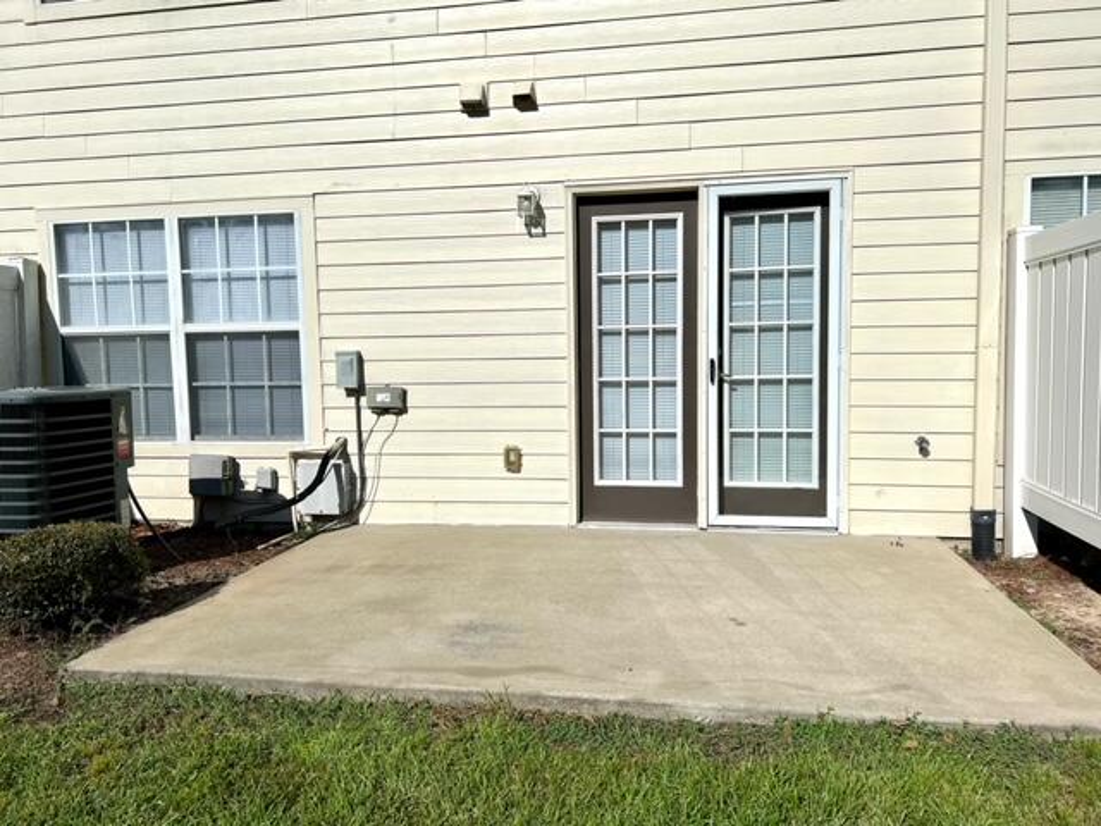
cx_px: 550
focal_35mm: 26
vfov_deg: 53.1
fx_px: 827
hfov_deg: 67.3
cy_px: 413
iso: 50
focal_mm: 5.7
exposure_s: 1/16393
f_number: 1.5
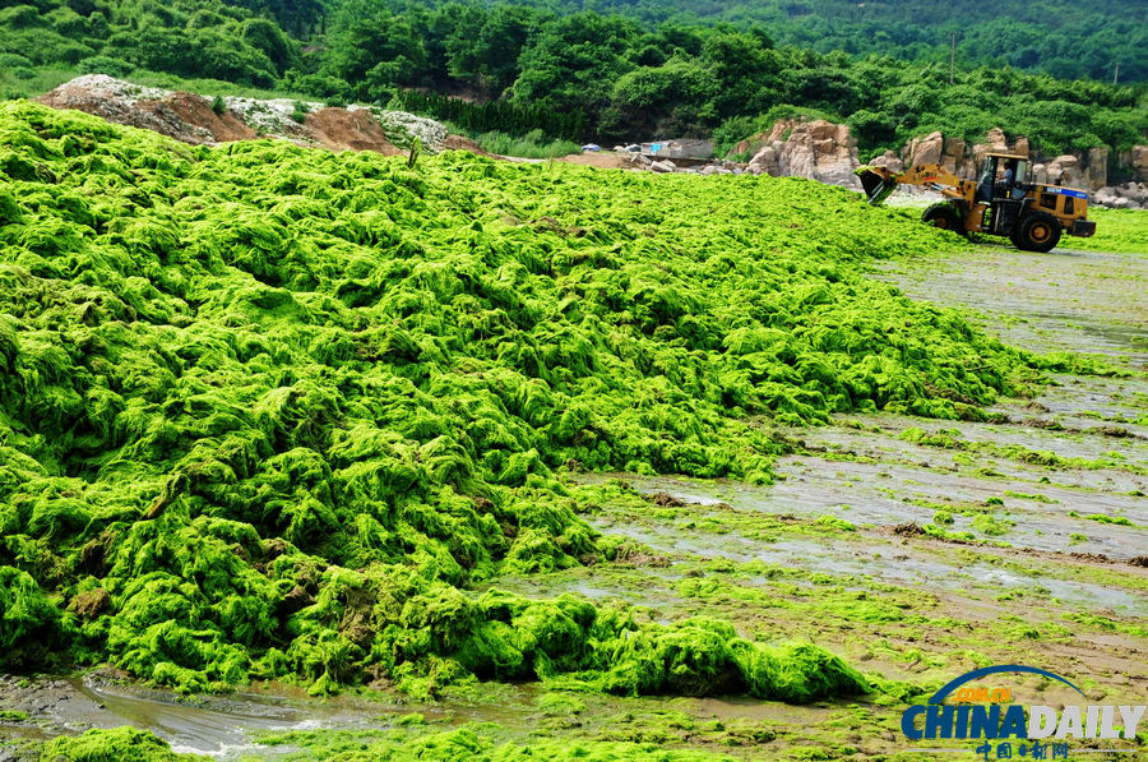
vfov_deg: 23.7
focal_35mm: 57
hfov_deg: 35.1
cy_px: 381
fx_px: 1815
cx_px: 574
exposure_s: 1/250
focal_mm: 38
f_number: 8
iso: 200
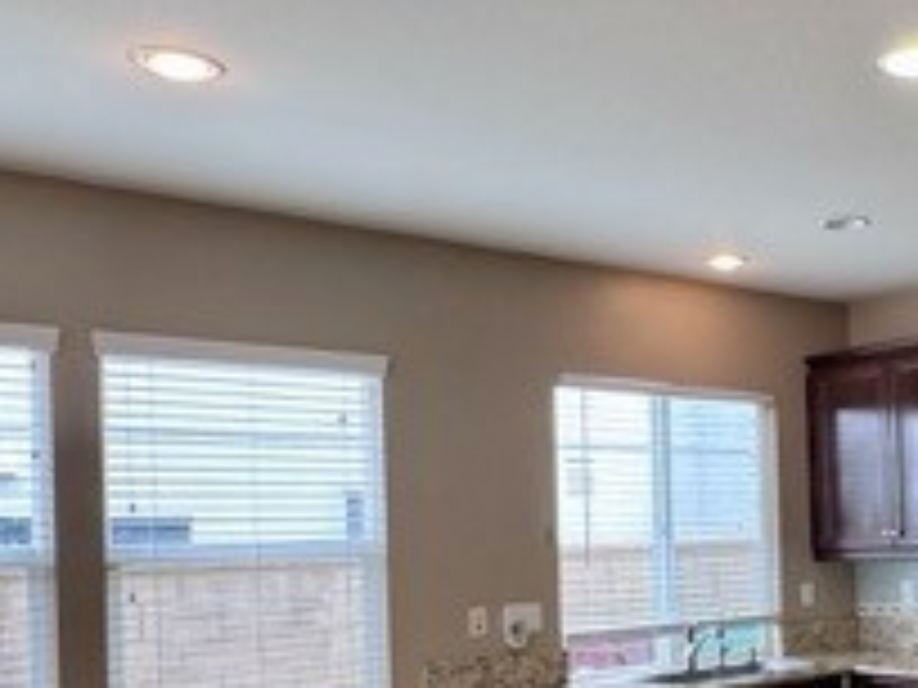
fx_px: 1167
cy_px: 522
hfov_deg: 37.5
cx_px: 954
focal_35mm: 44
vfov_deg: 32.2
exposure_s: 1/120
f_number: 2.2
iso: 160
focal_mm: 2.22
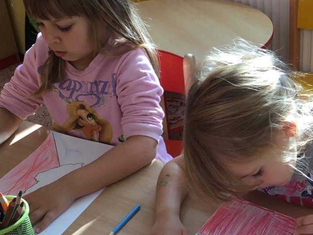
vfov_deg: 24.8
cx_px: 239
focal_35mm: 59
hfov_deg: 32.0
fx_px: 533
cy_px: 137
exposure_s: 1/50
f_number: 2.4
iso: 25
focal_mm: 3.3
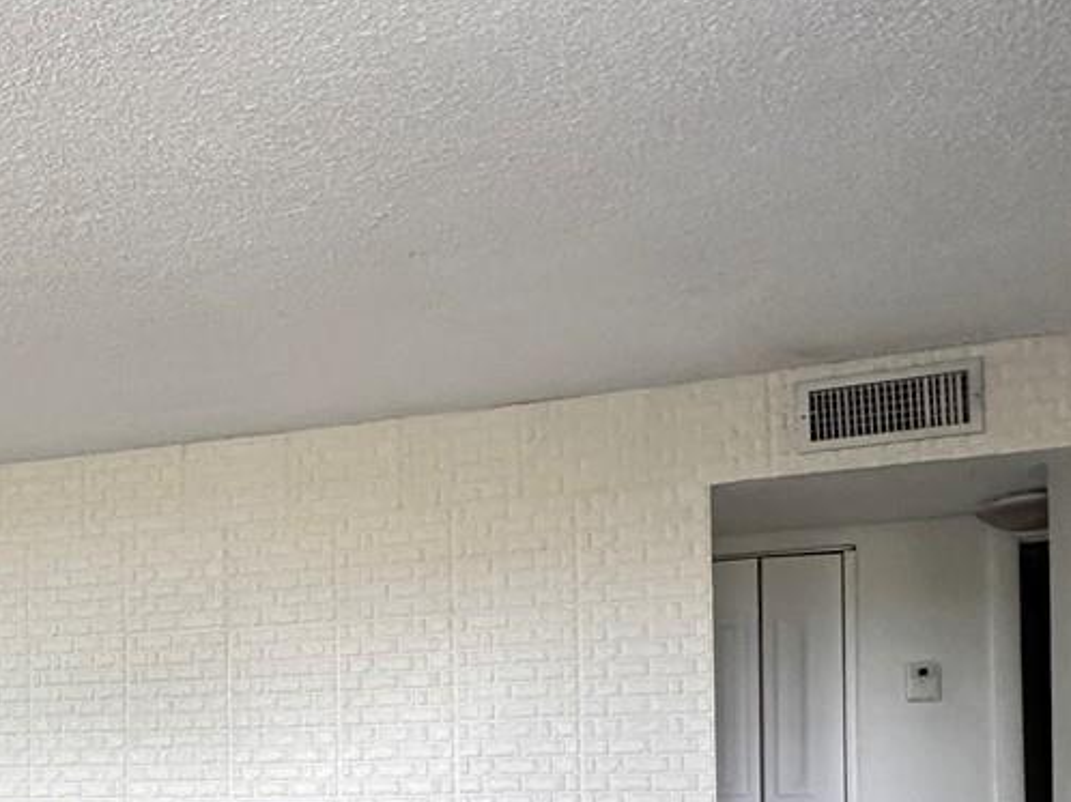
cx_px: -228
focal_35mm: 45
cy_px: 808
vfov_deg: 29.9
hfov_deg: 33.7
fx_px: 1392
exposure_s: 1/98
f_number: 2.2
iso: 320
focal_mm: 2.22
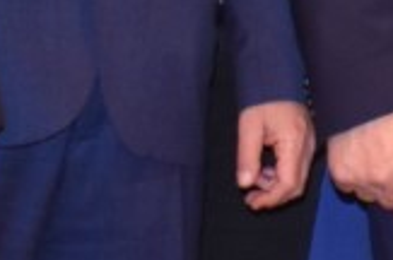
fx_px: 3933
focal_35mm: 361
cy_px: -356
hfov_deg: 5.5
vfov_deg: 3.7
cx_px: 972
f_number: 4.5
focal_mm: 34
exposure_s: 1/60
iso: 2000
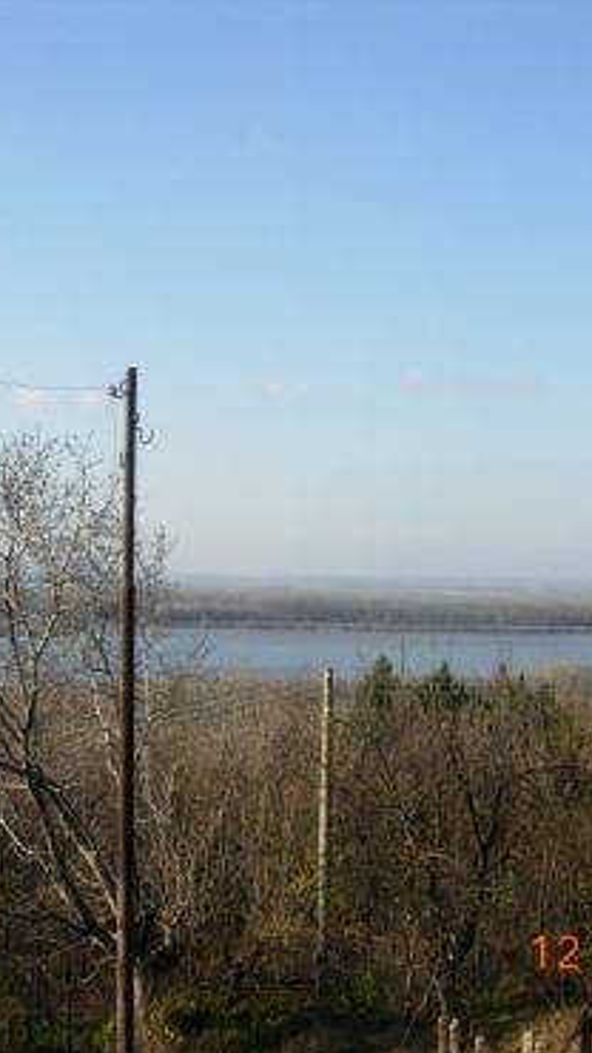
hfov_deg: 22.6
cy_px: 531
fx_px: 1480
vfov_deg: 39.2
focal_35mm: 53
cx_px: 313
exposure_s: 1/242
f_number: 5.4
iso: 50
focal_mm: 7.5
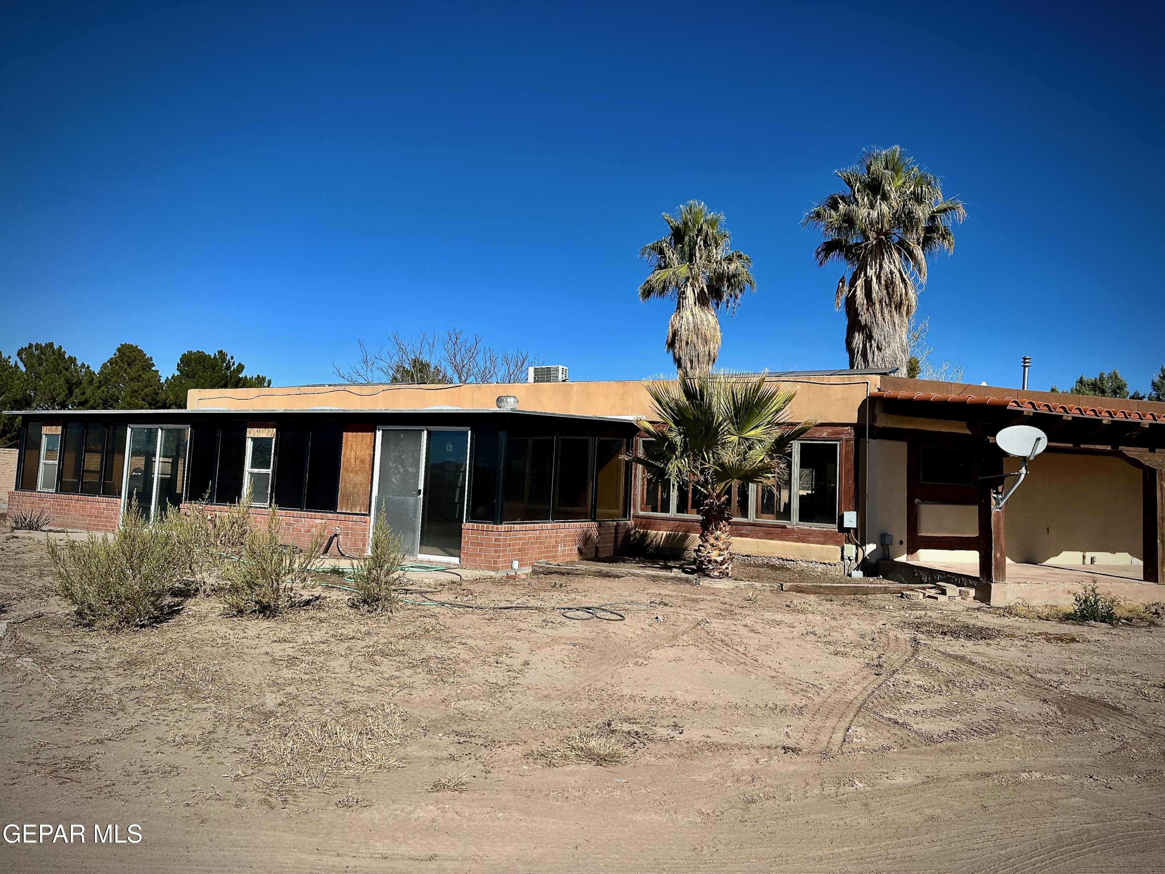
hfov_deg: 71.6
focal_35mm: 24
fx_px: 808
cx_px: 582
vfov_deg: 56.8
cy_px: 437
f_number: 1.78
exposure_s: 1/6623
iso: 80
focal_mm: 6.86
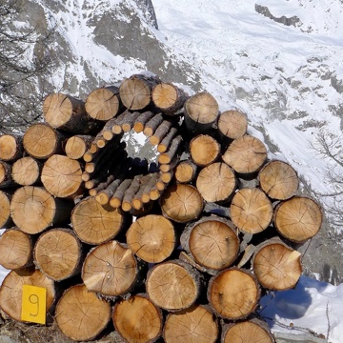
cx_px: 112
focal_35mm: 66
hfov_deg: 25.9
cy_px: 113
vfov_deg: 26.0
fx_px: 740
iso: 400
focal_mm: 7.3
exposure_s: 1/2000
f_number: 3.2
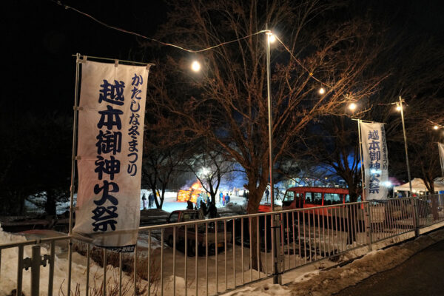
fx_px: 308
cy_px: 148
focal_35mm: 25
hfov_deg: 71.5
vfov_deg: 51.3
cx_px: 222
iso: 2500
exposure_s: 1/30
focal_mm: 25
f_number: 3.5
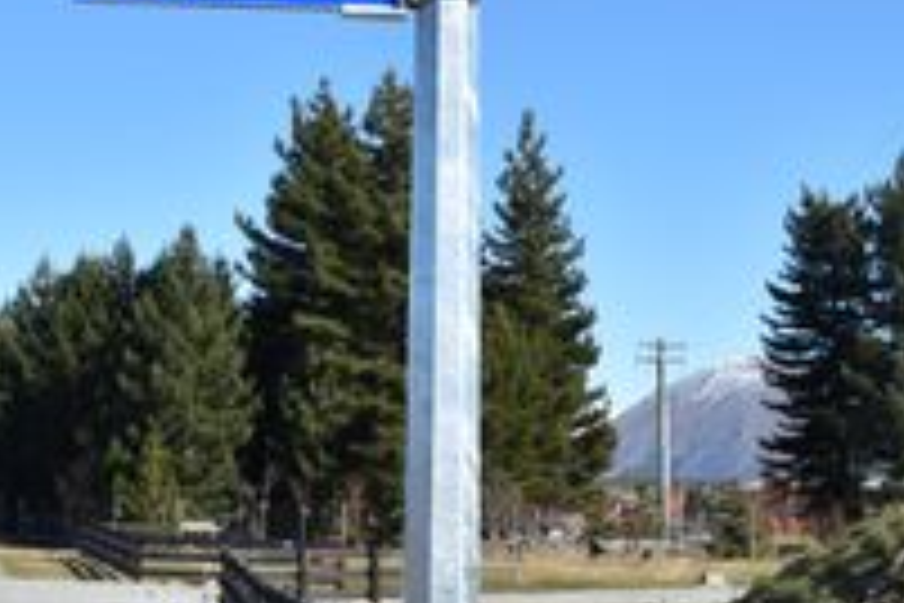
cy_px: 70
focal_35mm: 84
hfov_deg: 23.9
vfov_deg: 16.1
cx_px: 211
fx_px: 2109
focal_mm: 24
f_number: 10
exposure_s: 1/400
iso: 200
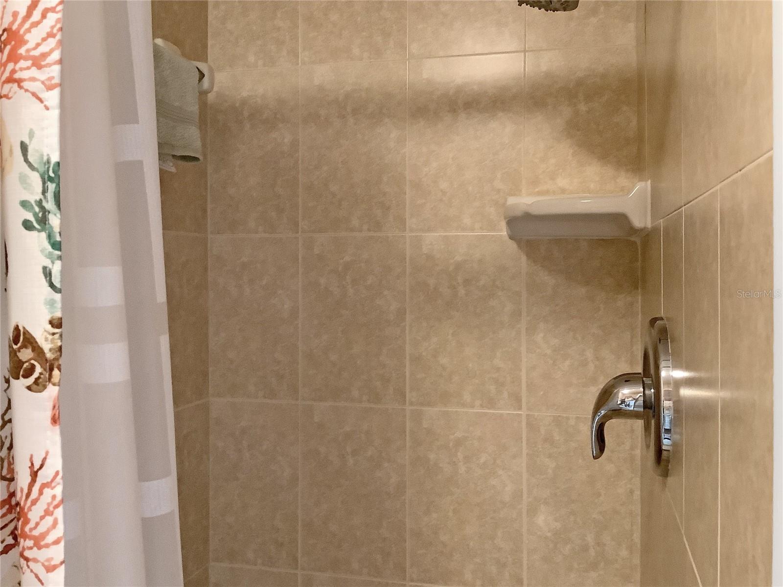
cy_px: 294
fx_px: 701
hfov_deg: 58.4
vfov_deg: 45.4
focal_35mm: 31
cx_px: 392
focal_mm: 3.3
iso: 400
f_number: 2.4
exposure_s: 1/40
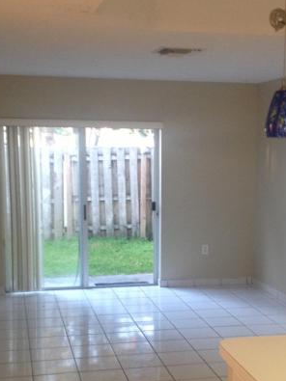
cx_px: 176
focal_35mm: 68
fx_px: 749
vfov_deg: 28.4
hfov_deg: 21.6
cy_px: 244
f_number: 2.4
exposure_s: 1/20
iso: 100
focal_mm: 4.28
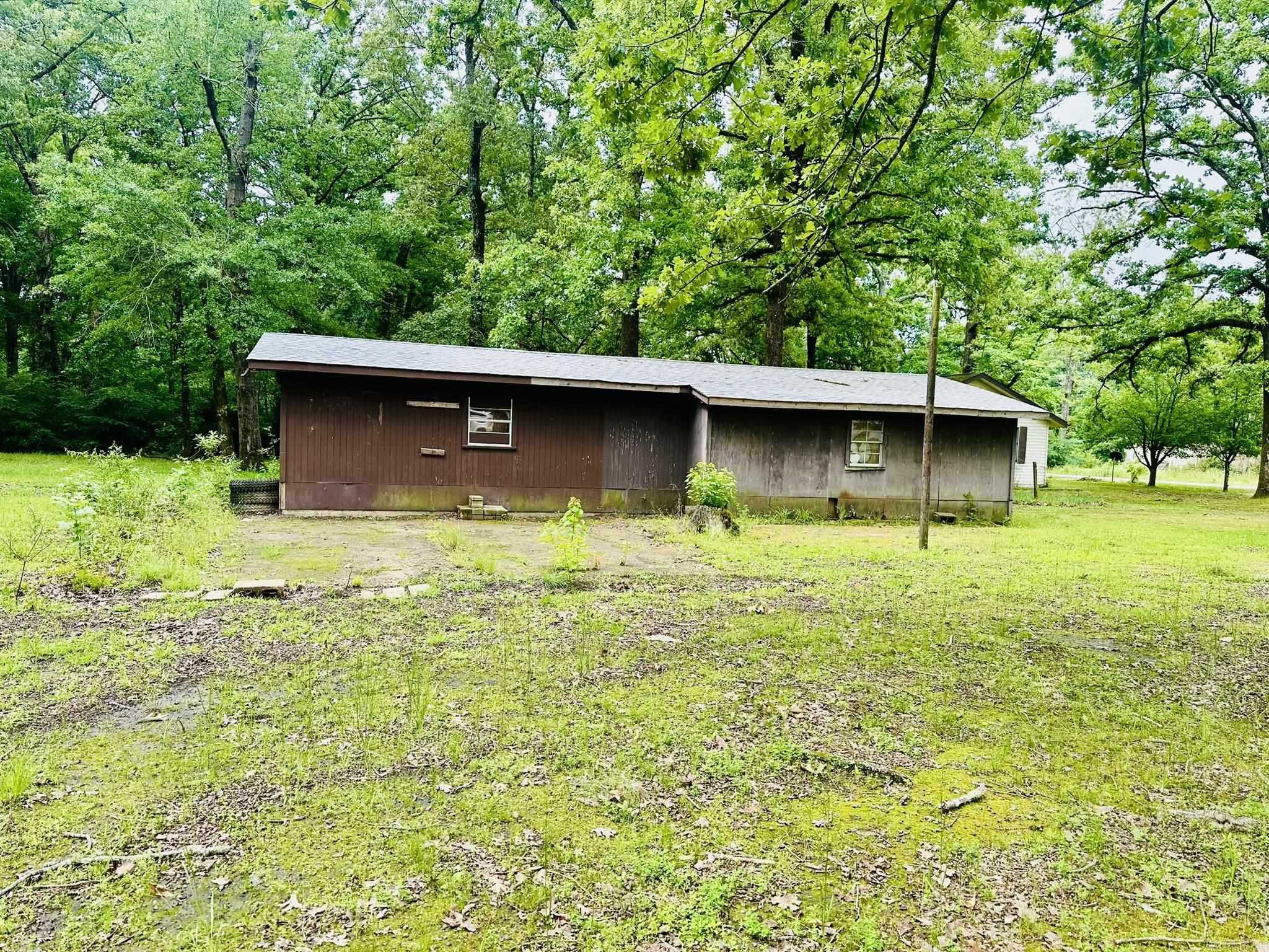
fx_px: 880
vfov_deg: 56.8
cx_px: 634
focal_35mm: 24
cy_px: 476
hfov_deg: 71.6
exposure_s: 1/580
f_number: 1.78
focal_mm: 6.86
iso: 80
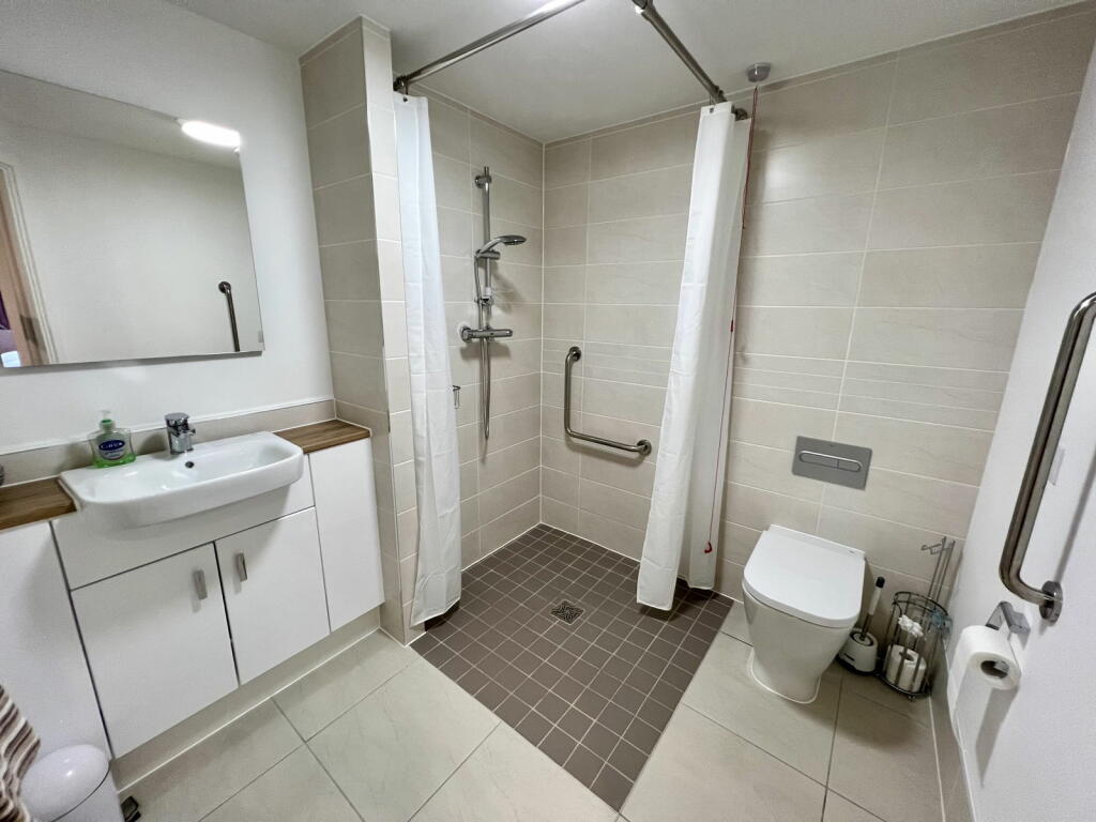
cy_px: 411
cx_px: 548
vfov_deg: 89.9
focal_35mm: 13
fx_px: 412
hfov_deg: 106.2
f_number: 1.8
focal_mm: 1.57
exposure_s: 1/100
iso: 200
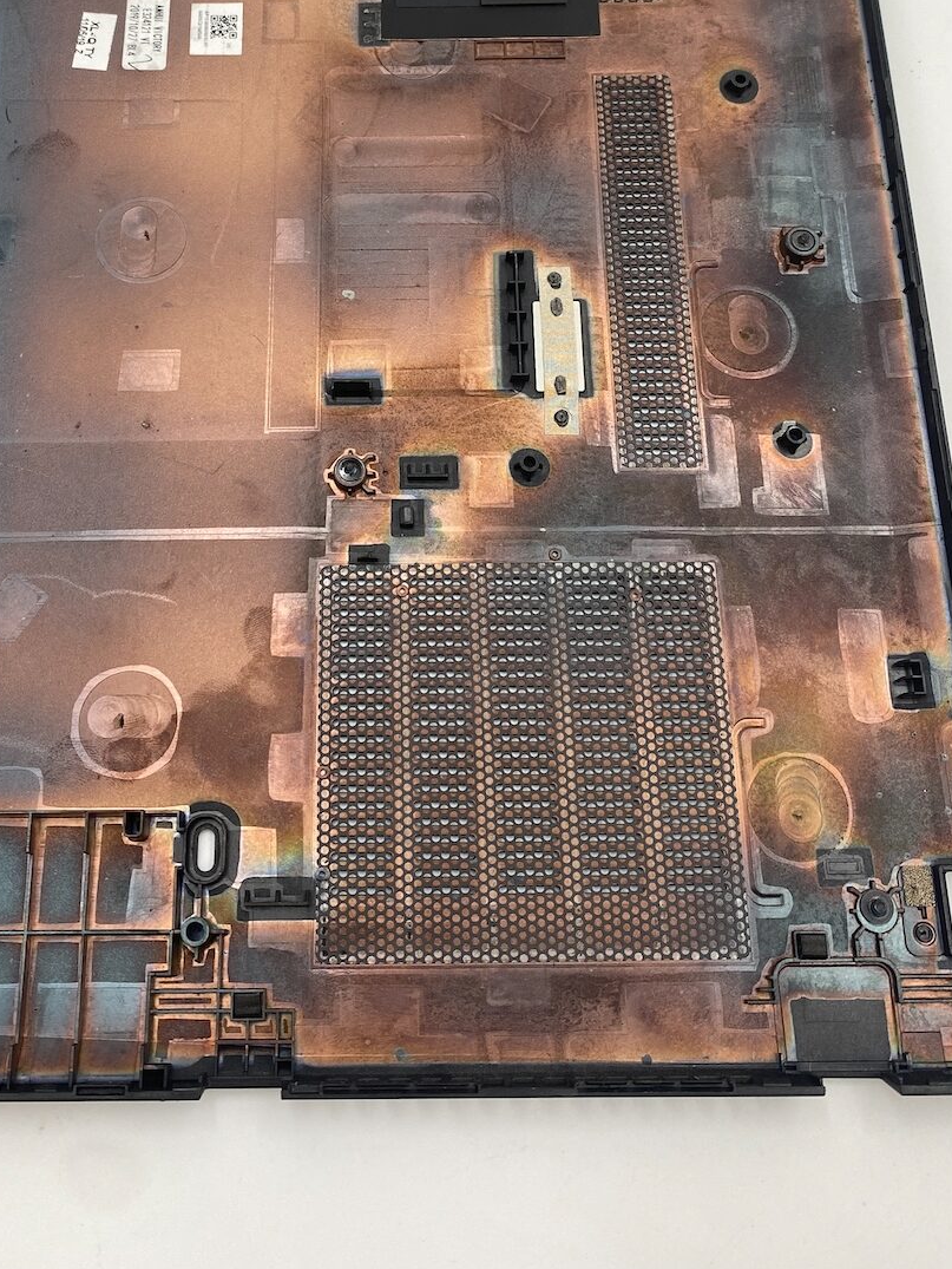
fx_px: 1429
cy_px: 343
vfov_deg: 46.4
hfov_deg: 36.7
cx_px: 395
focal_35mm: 39
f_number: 1.8
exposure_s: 1/120
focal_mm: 4.25
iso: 40
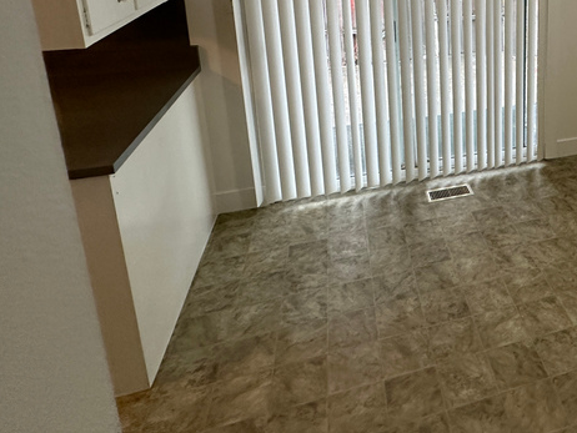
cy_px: 37
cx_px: 516
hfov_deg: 51.7
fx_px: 517
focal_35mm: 31
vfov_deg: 41.6
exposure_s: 1/120
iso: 250
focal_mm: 2.22
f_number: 2.2
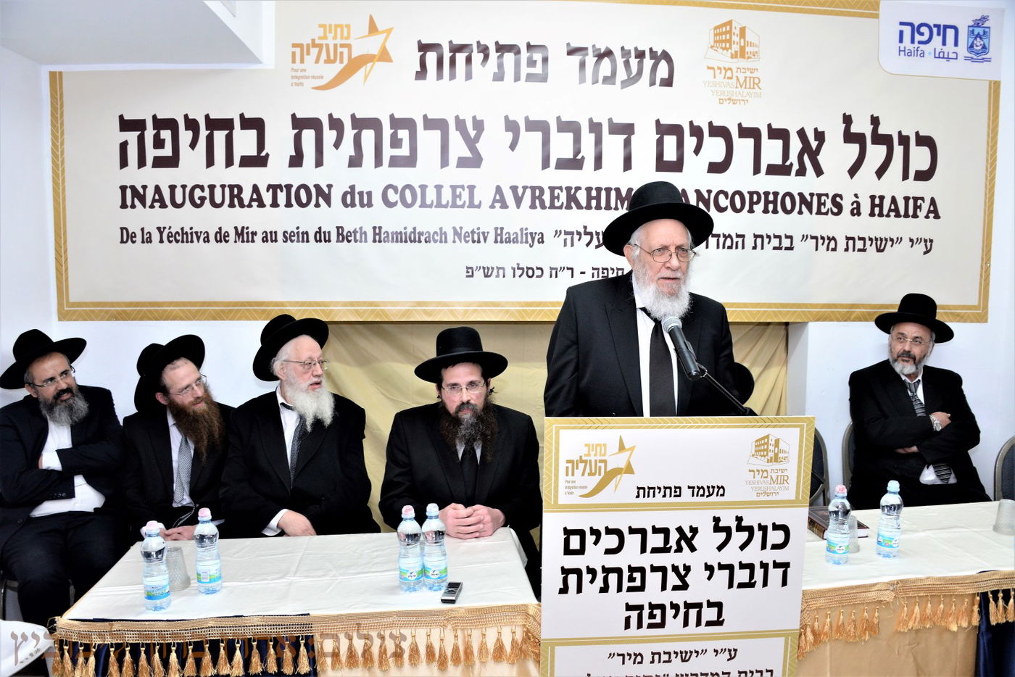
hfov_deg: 65.5
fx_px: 790
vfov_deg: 46.4
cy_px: 338
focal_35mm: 28
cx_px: 508
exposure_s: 1/60
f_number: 5.6
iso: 2000
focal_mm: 28
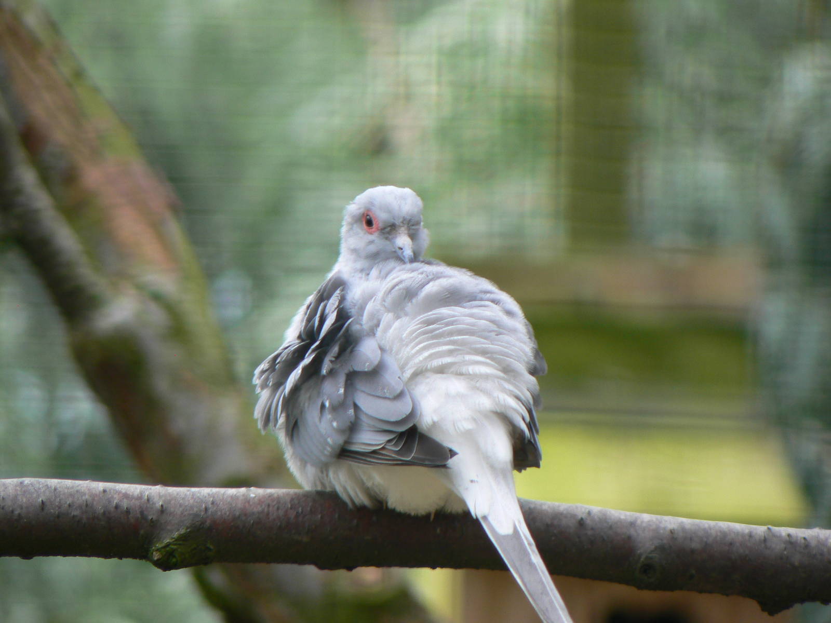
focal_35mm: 432
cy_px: 312
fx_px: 10371
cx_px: 416
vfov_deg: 3.4
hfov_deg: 4.6
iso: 80
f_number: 4
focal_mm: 72
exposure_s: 1/100
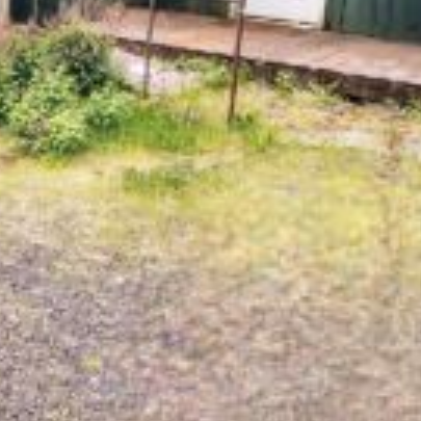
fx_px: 867
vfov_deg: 26.1
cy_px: 16
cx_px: -125
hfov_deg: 24.0
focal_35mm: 63
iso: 100
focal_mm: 5.56
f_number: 1.8
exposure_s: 1/159
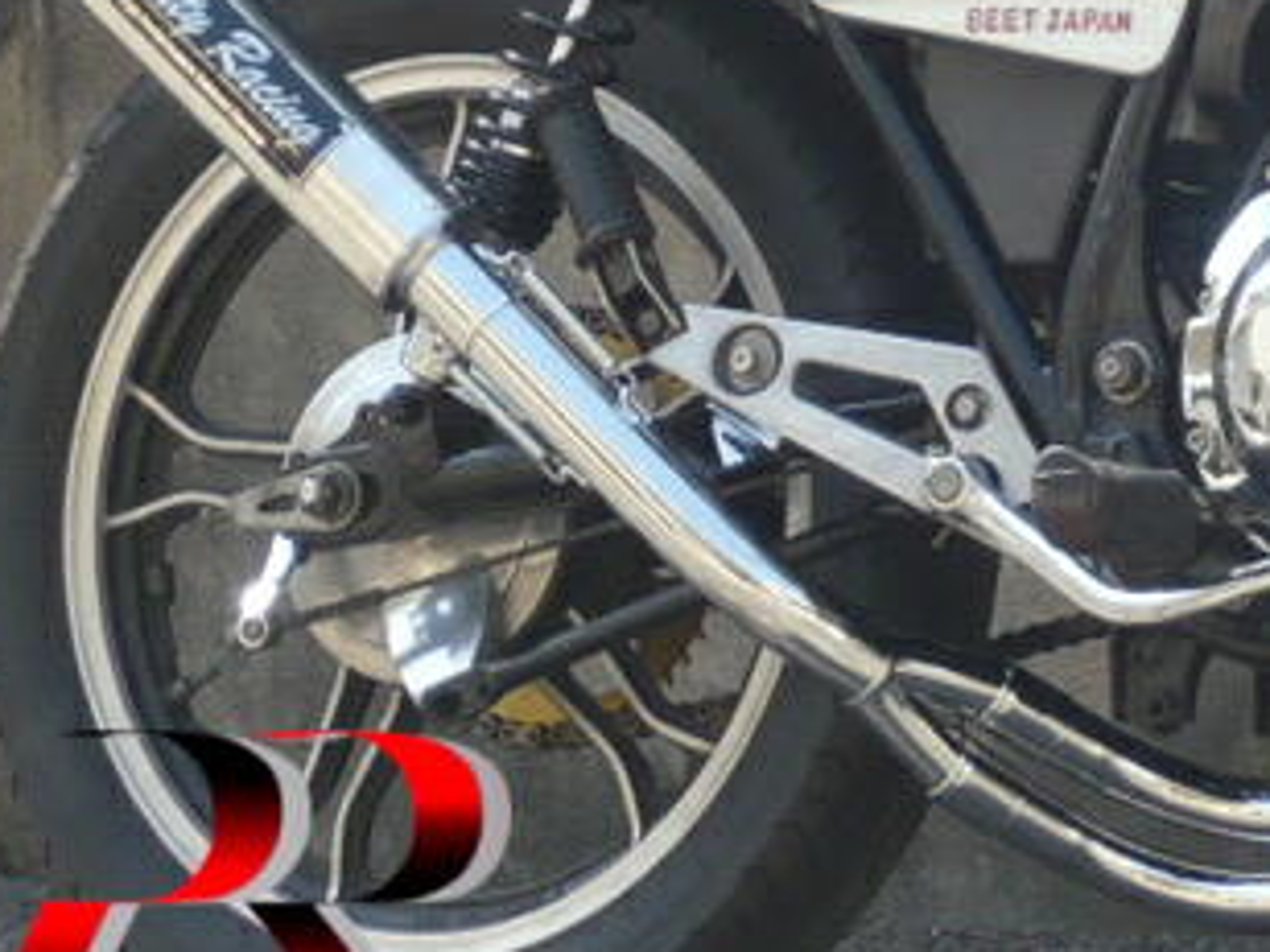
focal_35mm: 210
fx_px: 7705
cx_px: 1196
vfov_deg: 7.1
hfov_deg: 9.4
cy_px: 210
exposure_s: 1/125
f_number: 4.5
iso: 100
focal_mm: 11.1
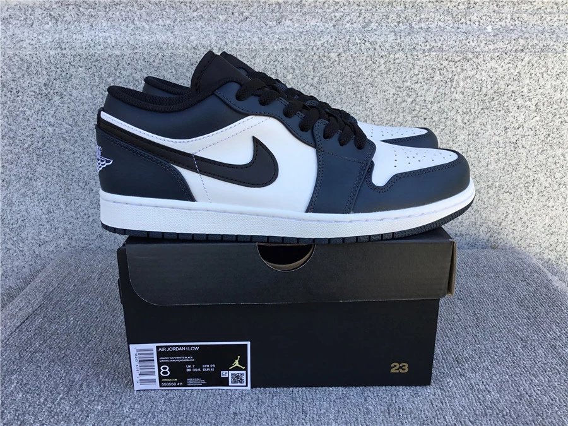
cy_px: 213
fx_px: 509
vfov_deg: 45.4
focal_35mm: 31
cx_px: 284
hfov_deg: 58.4
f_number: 2.4
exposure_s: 1/197
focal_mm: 3.3
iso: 25
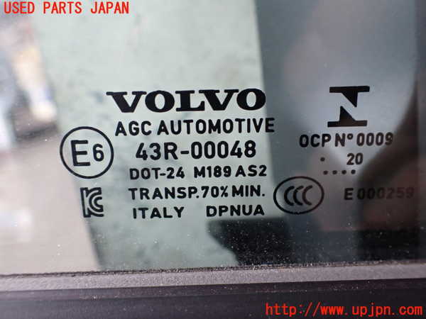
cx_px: 213
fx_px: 369
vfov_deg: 46.8
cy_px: 160
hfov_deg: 60.0
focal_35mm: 30
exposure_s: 1/125
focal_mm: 5.4
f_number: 2.3
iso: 320
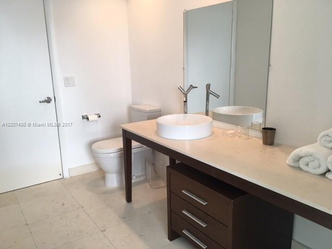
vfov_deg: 48.2
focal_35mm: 29
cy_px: 124
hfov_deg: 61.7
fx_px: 278
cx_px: 166
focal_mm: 4.15
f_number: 2.2
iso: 32
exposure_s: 1/30
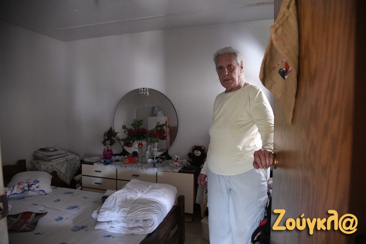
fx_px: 244
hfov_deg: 73.8
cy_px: 122
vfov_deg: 53.1
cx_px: 183
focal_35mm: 24
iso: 8000
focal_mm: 24
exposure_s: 1/80
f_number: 4
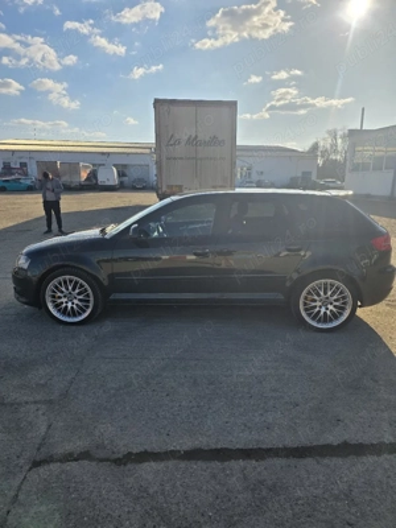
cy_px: 264
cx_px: 198
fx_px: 351
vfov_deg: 73.9
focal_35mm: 23
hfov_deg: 58.9
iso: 50
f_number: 1.7
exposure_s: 1/10000
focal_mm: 6.3
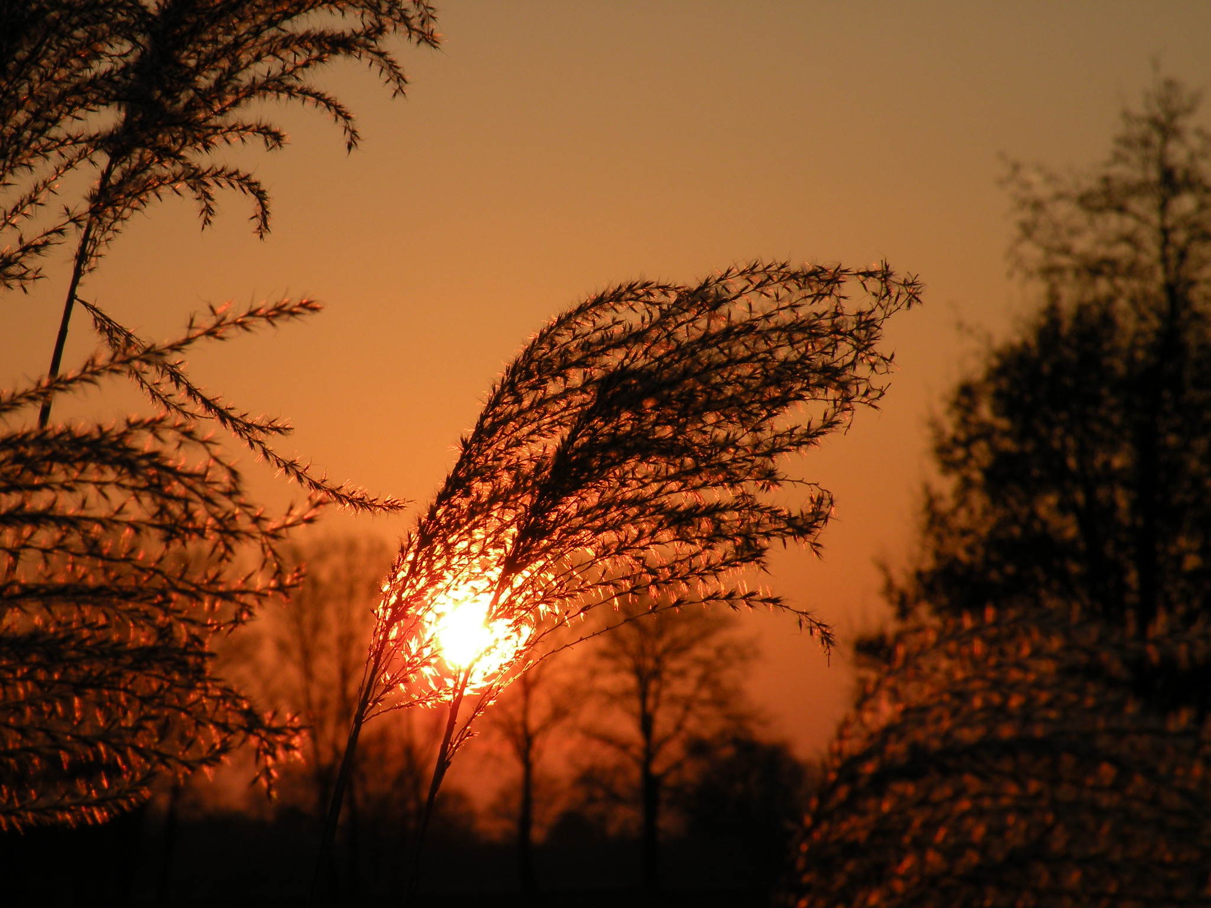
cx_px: 606
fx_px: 5422
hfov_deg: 12.7
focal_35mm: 155
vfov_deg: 9.6
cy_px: 454
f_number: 8
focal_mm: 27.4
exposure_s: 1/330
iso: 64
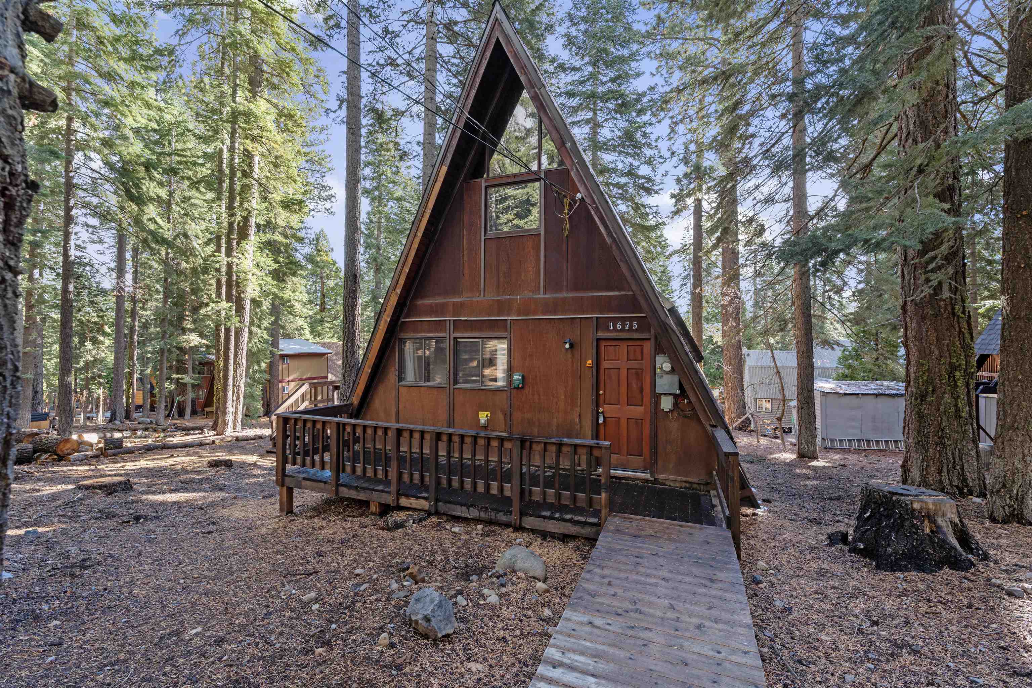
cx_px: 516
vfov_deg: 73.7
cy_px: 344
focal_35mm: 16
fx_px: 459
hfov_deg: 96.7
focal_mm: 16
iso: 500
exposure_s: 1/50
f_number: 8
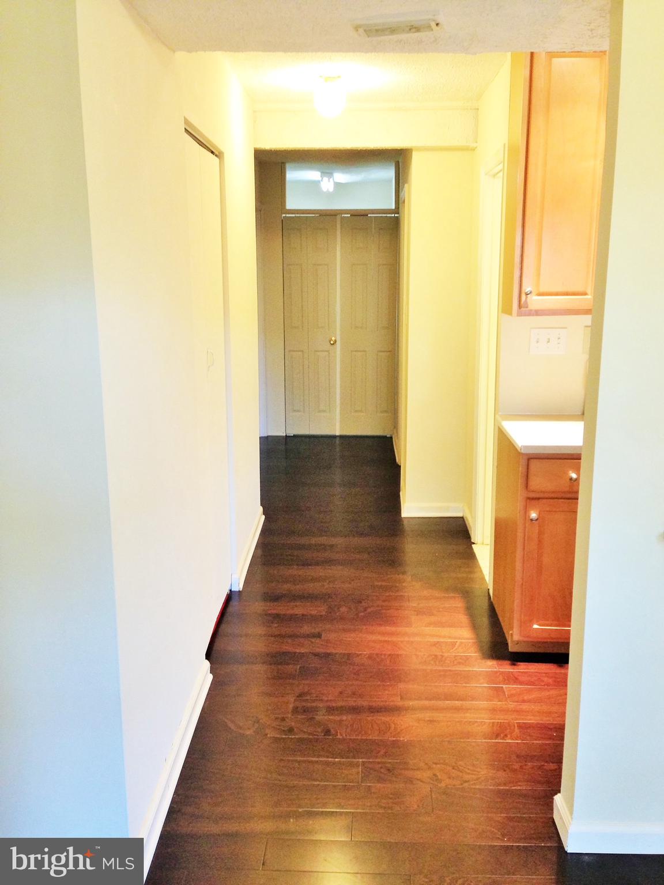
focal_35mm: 33
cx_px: 332
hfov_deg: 42.9
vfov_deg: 55.4
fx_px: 844
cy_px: 442
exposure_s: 1/20
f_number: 2.4
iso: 100
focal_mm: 4.12
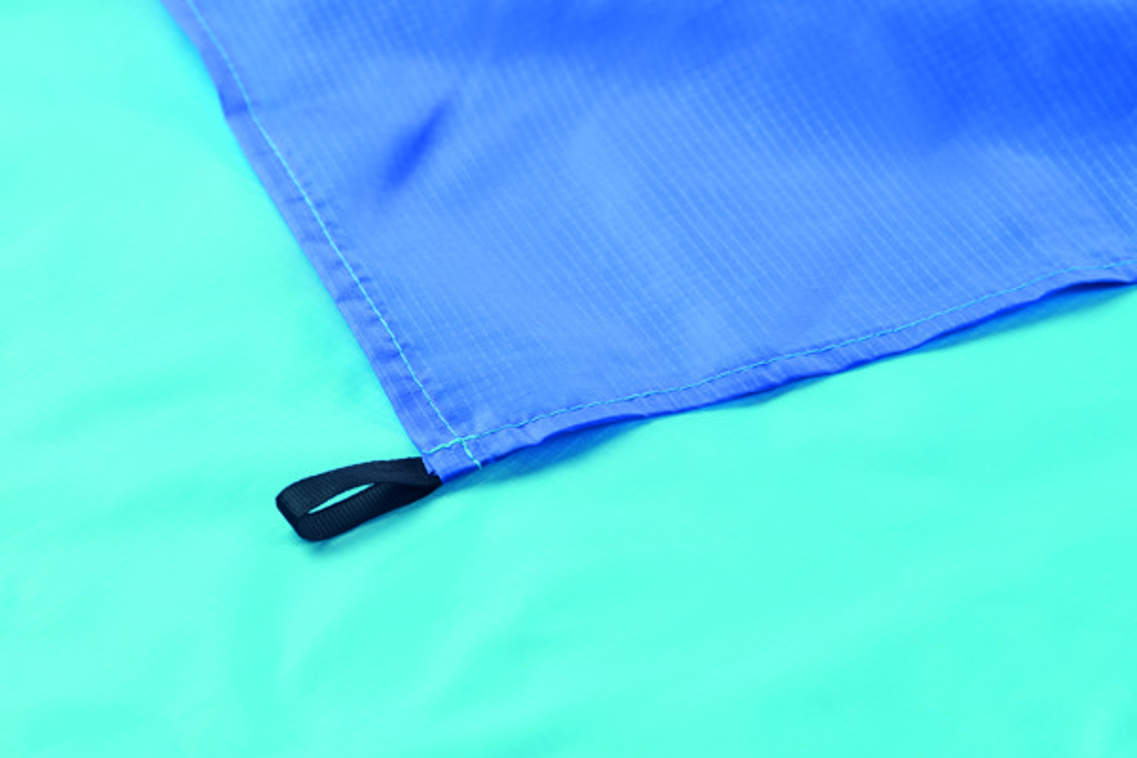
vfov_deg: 13.0
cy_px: 379
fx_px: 3316
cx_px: 568
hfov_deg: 19.5
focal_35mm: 105
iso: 80
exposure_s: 1/160
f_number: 13
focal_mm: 105
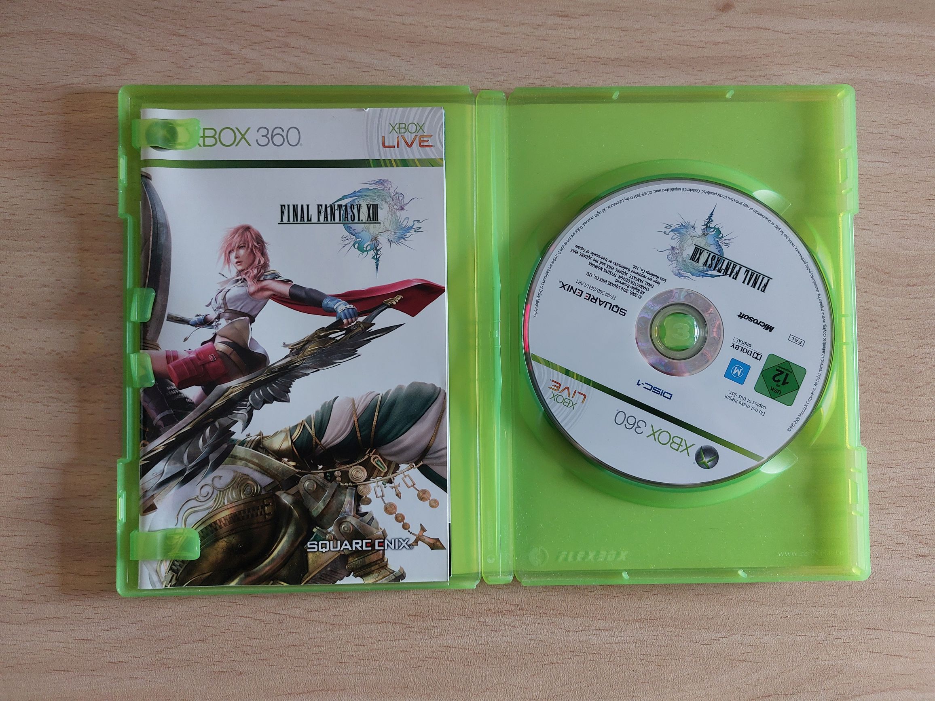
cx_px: 468
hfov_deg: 69.4
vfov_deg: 54.9
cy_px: 350
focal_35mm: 25
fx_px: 675
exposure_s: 1/50
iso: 250
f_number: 1.8
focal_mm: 5.23
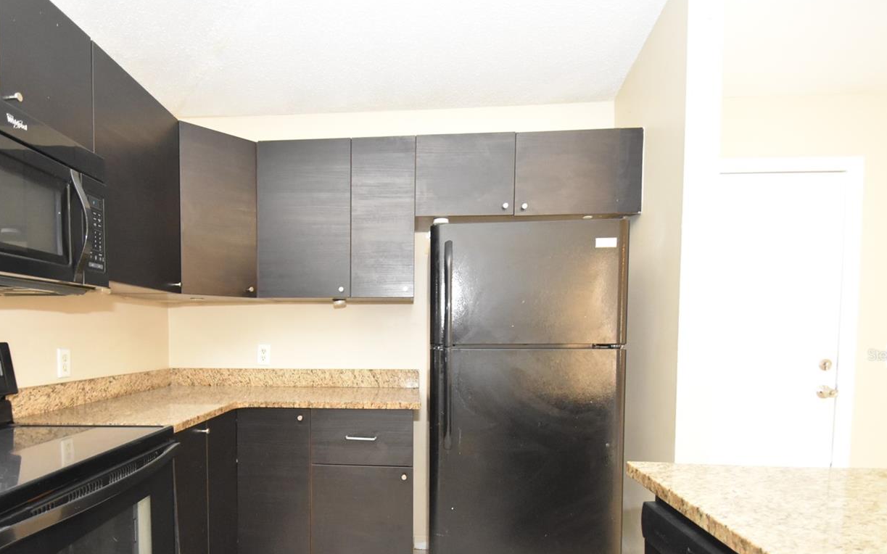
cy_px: 355
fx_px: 483
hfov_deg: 84.0
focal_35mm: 20
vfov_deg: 58.7
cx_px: 352
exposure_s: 1/60
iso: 3200
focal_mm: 10
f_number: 4
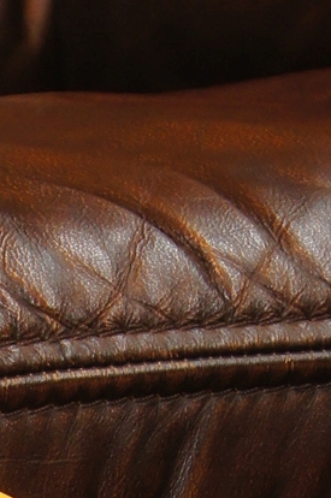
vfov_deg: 4.4
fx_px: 6301
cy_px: 1346
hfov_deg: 3.0
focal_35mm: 456
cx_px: -313
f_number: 8
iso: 400
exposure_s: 1/13
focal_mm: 55
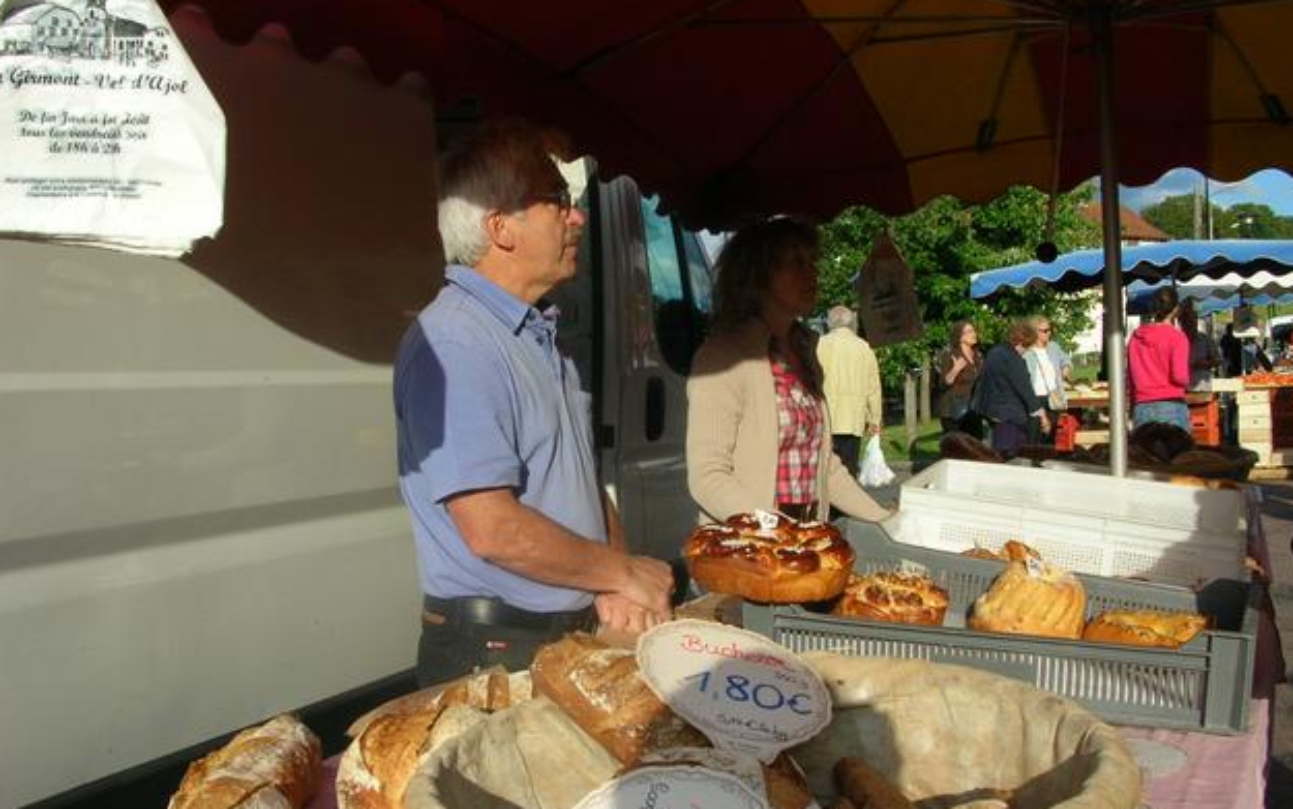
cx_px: 641
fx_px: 1339
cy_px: 459
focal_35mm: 38
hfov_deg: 51.5
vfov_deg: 33.6
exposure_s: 1/229
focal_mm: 5.8
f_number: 5.6
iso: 50
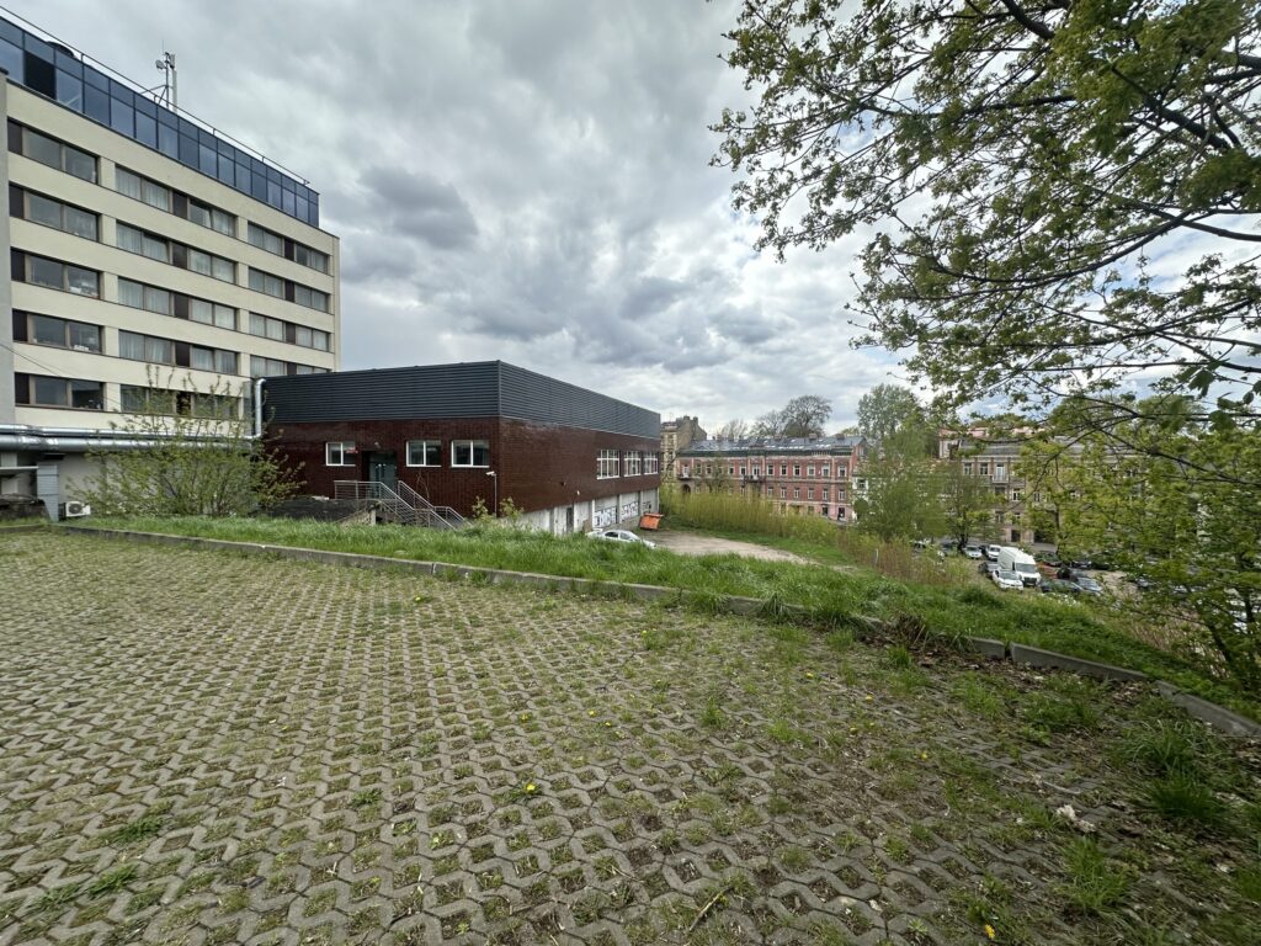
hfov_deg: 102.1
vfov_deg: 85.7
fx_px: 510
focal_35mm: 14
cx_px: 630
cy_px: 473
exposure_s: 1/1233
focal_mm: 2.22
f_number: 2.2
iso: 40
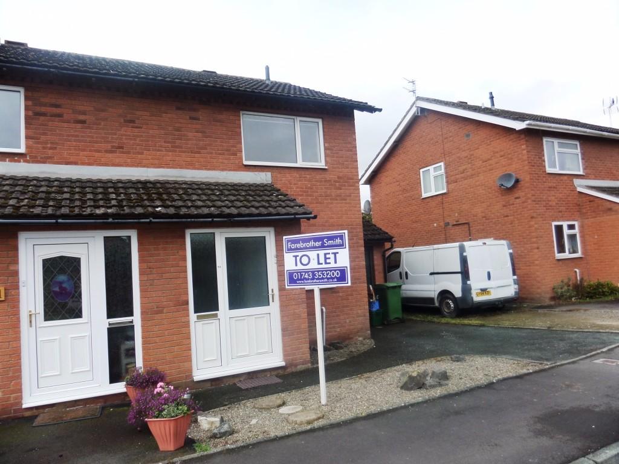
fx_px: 429
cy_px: 232
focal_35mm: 24
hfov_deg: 71.6
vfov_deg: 56.8
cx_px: 310
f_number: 3.2
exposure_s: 1/500
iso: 80
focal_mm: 4
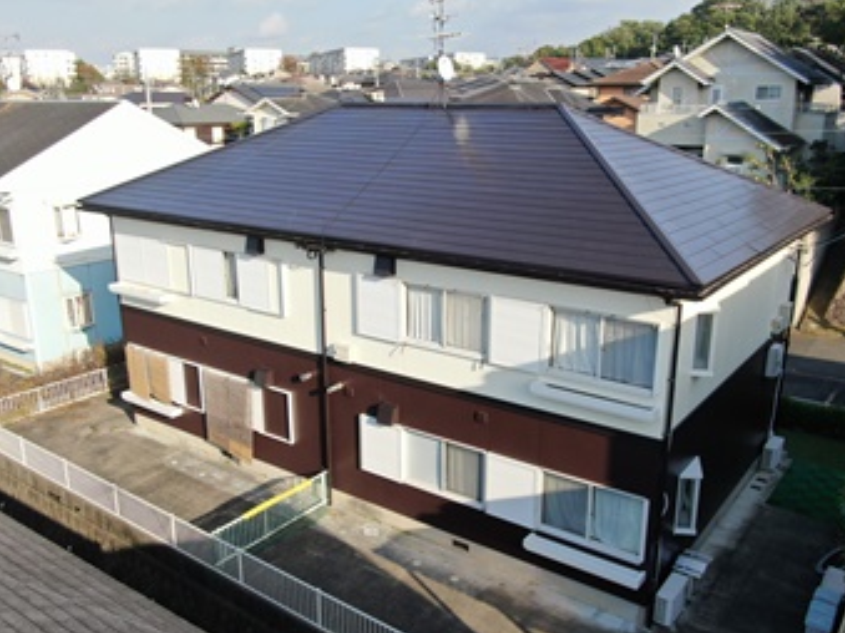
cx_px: 434
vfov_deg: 42.9
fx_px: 805
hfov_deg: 55.4
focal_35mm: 33
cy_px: 324
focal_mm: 5.45
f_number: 3.1
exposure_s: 1/640
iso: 100
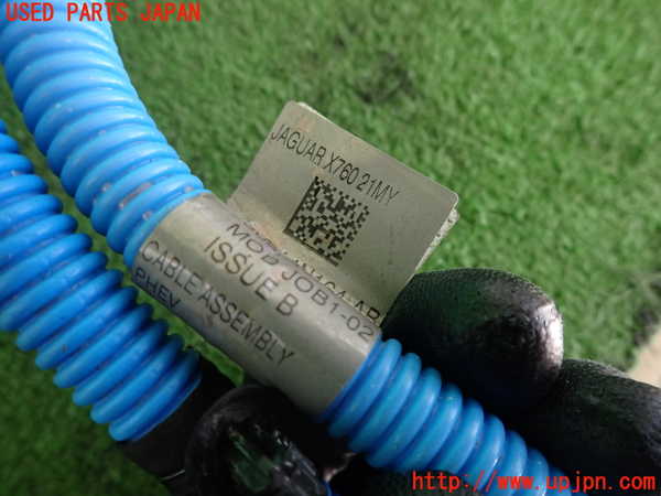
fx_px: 477
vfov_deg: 54.9
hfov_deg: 69.4
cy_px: 248
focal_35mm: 25
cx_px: 330
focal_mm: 4.5
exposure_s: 1/30
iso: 320
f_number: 2
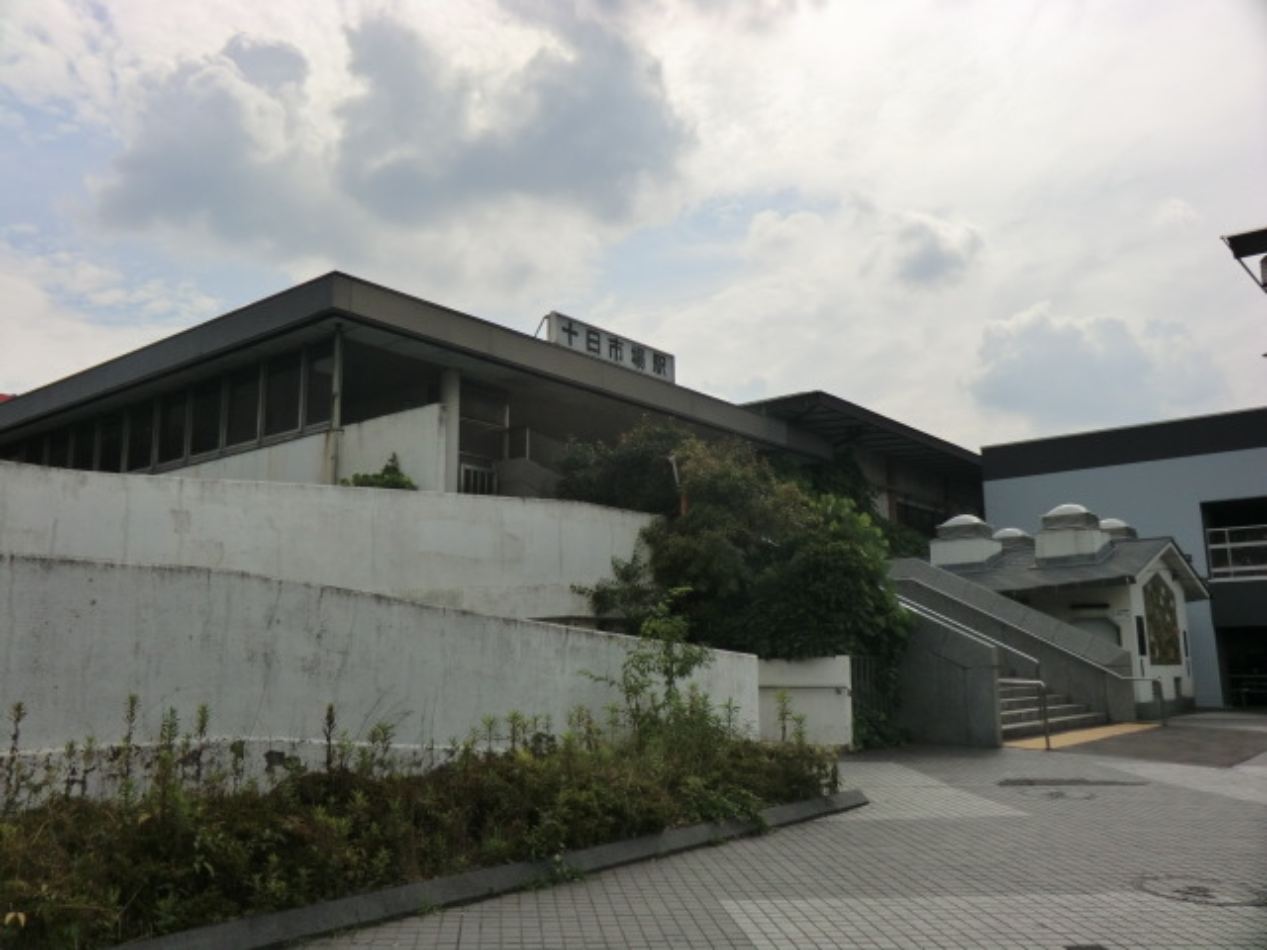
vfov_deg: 48.2
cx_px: 634
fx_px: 1061
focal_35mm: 29
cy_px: 475
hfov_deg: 61.7
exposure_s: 1/500
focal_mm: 5.2
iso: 80
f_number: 7.9
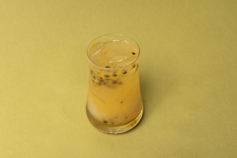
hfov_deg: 28.8
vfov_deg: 19.5
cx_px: 118
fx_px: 461
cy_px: 79
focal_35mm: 70
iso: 400
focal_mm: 70
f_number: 11
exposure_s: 1/100
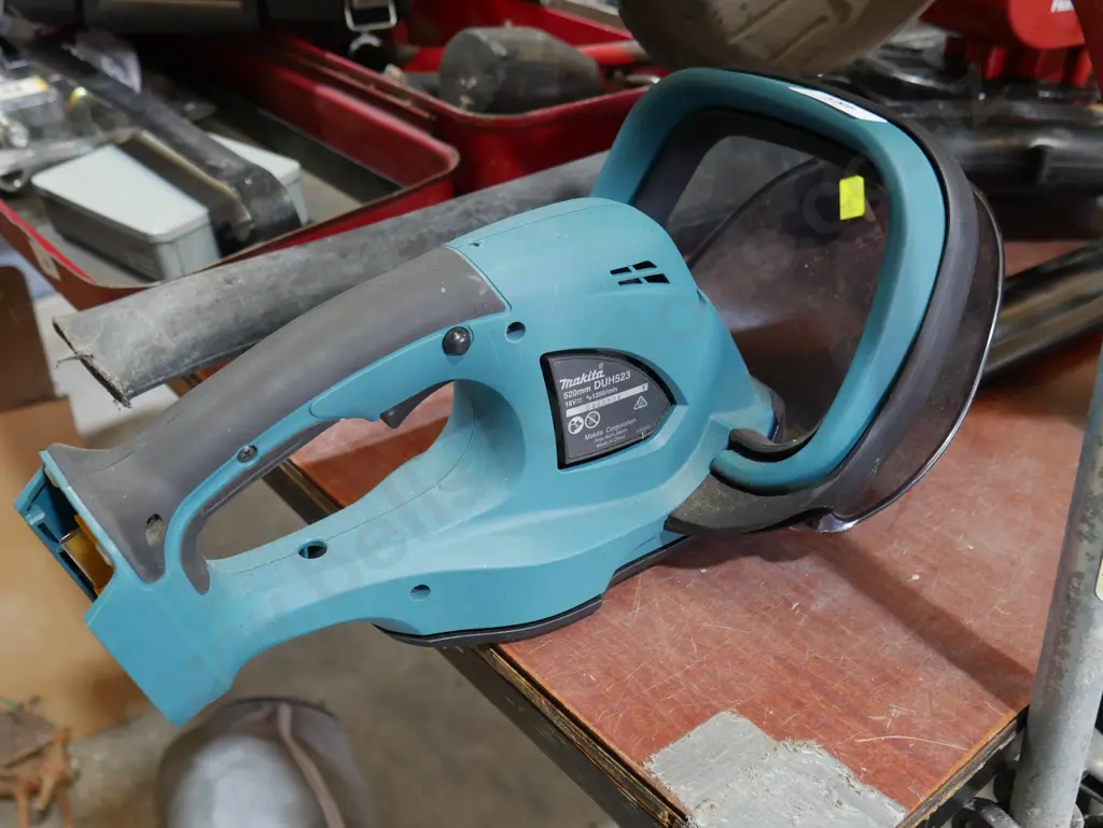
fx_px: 1084
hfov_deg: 53.9
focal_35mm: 34
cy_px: 414
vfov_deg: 41.8
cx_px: 552
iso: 640
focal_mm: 17
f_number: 4
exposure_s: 1/60
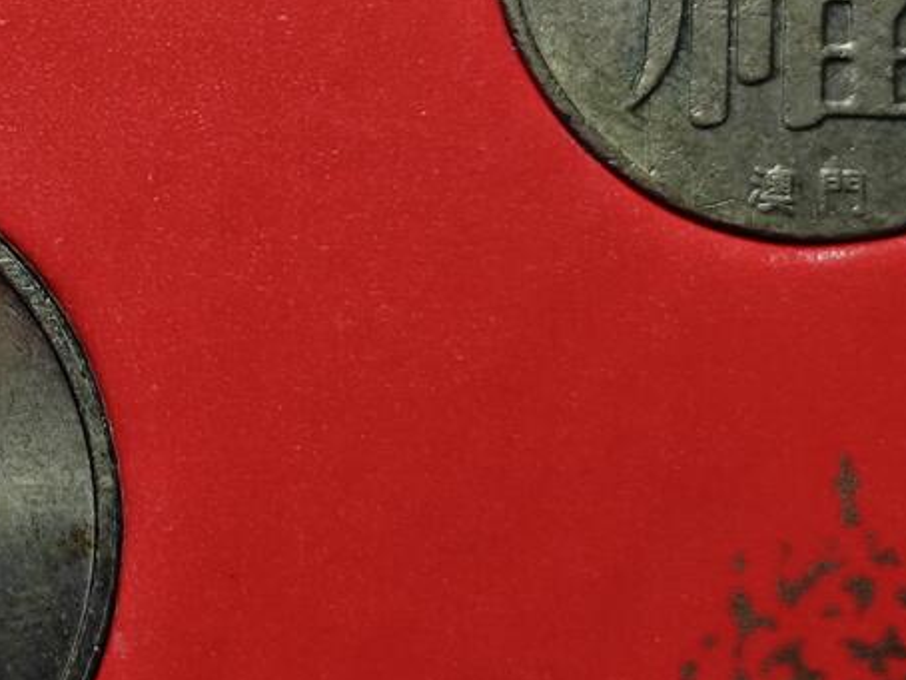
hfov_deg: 12.9
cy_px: 14
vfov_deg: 9.8
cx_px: 66
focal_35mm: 151
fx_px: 3954
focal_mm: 5.84
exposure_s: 1/100
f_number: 1.6
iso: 64
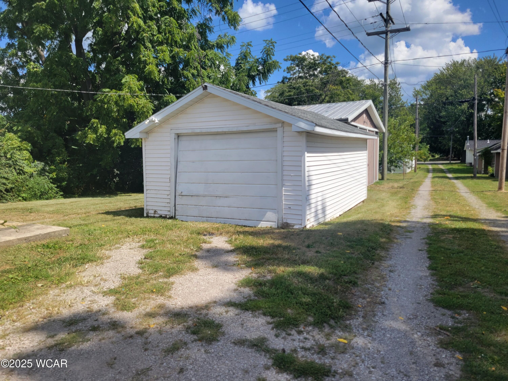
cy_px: 190
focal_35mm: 26
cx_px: 254
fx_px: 382
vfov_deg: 53.1
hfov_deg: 67.3
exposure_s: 1/2204
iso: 40
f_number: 1.8
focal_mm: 5.4
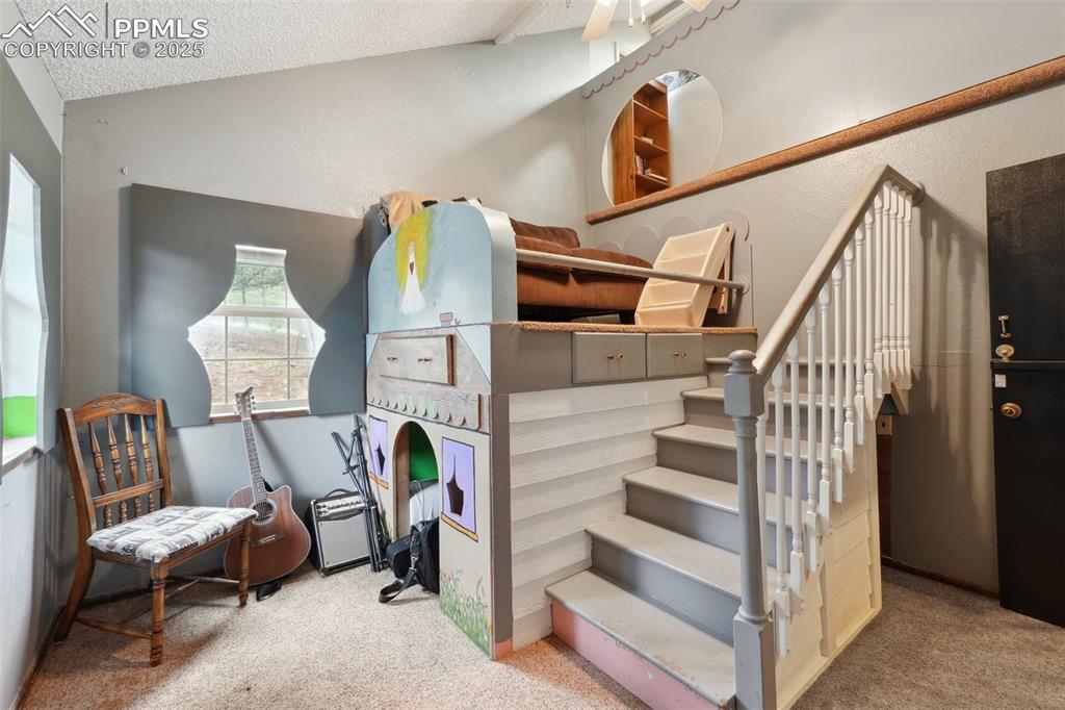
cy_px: 355
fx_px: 444
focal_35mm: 15
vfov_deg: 77.3
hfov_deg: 100.4
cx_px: 532
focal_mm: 10
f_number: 9
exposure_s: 1/2
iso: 400
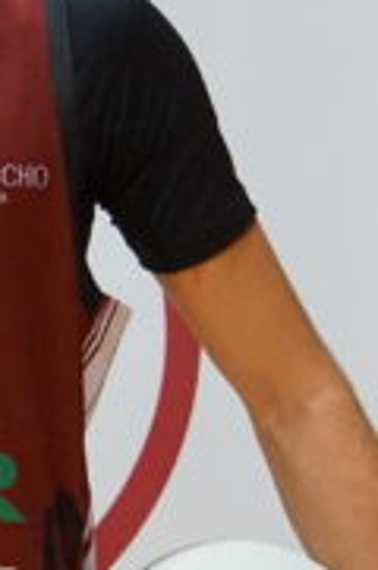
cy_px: 368
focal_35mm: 364
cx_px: -151
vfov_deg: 5.7
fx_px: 5749
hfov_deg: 3.8
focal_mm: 73
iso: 3200
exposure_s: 1/80
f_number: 5
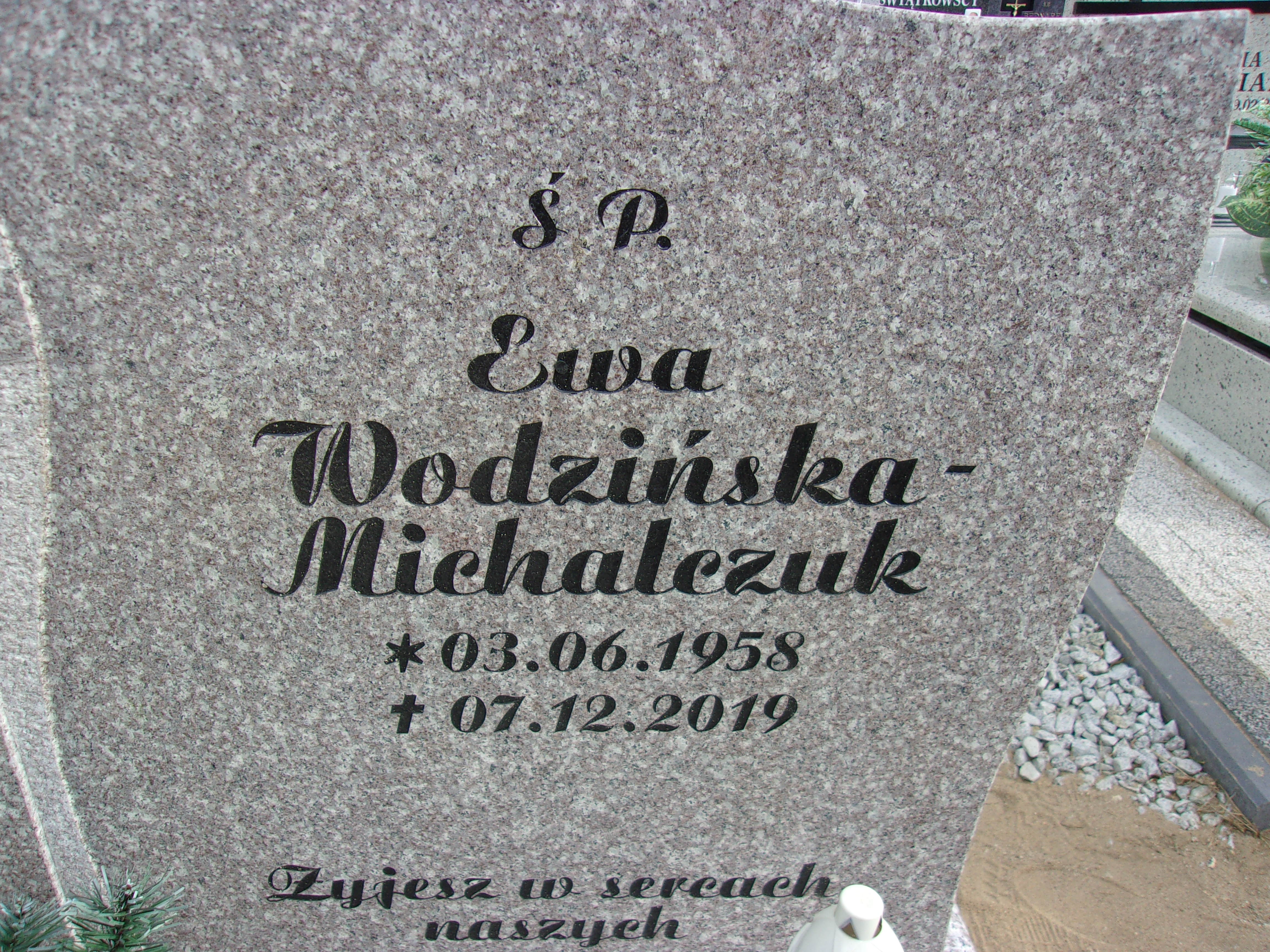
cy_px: 476
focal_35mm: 27
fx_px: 991
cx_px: 635
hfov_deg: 65.3
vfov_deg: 51.4
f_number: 3
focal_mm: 4.9
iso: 80
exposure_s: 1/350
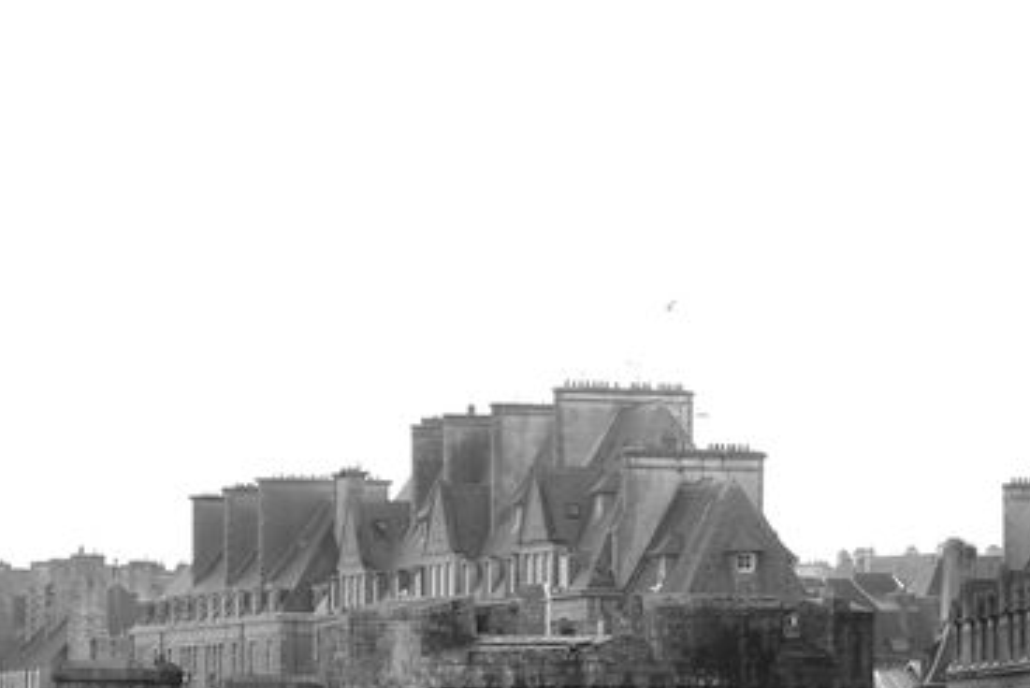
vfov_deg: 9.6
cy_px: 362
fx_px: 4093
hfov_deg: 14.3
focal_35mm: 143
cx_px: 817
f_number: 8
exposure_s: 1/100
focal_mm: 50
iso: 100
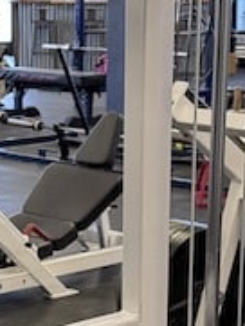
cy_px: 337
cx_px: 47
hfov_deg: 10.9
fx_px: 1282
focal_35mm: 136
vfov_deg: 14.2
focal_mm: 6.76
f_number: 1.78
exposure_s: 1/60
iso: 160
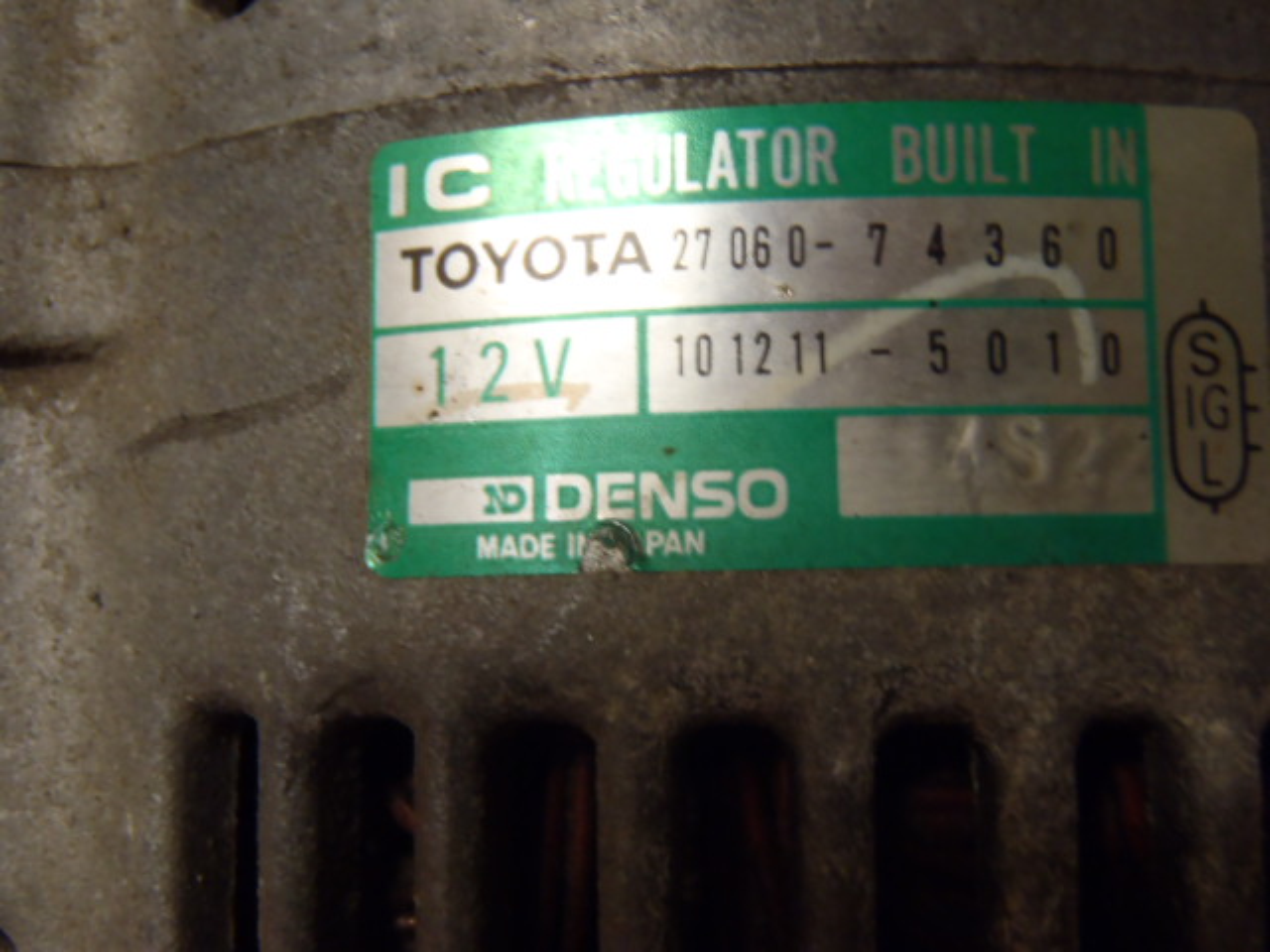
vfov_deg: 38.7
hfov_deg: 50.1
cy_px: 476
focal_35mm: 37
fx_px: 1357
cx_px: 635
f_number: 4.7
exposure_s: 1/4
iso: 250
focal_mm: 6.64
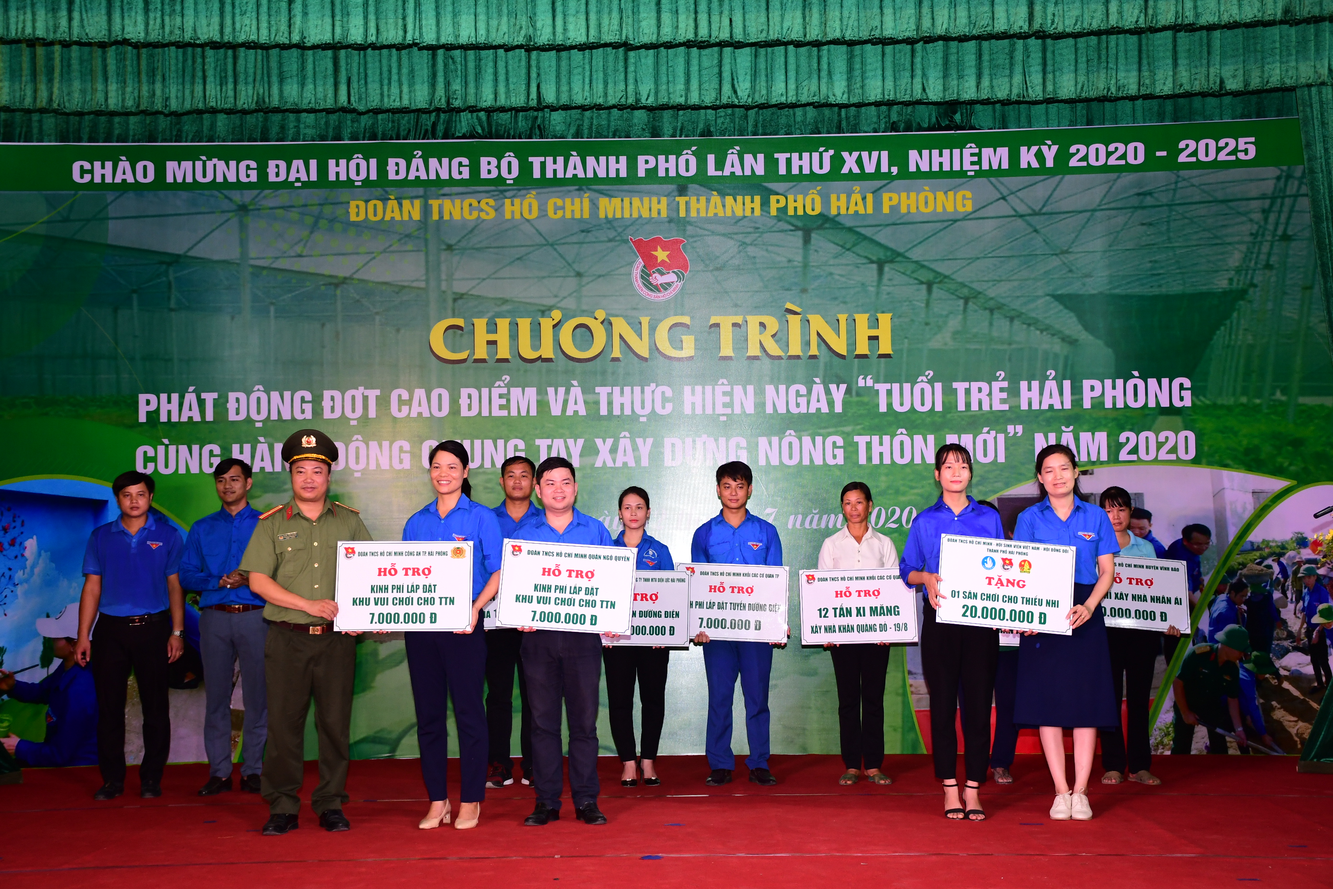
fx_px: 1888
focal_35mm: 51
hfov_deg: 38.9
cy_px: 444
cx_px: 666
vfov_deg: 26.5
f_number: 4.5
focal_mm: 34
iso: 800
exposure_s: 1/200
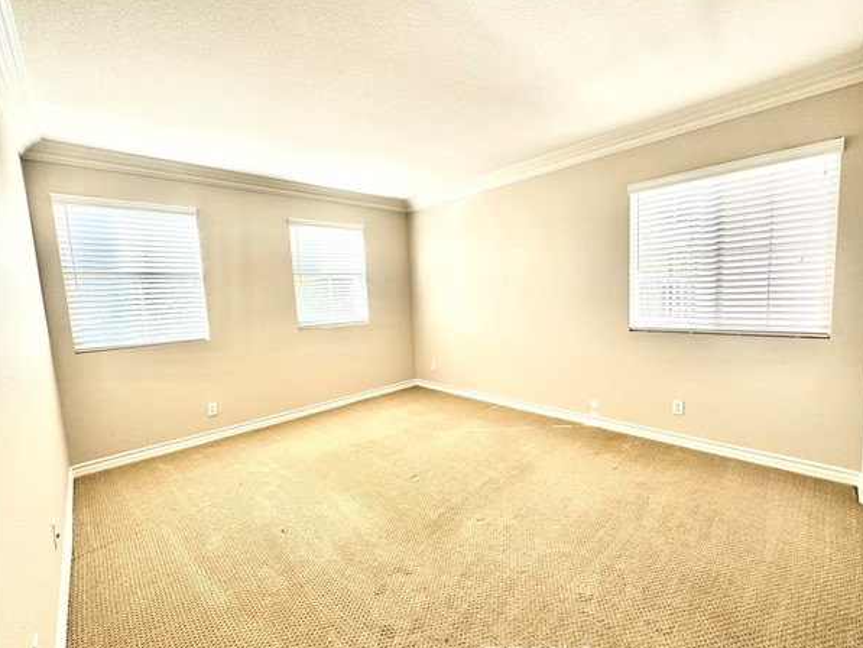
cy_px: 333
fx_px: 374
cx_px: 454
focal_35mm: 15
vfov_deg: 81.7
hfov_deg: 98.1
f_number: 2.2
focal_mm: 2.22
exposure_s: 1/99
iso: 50
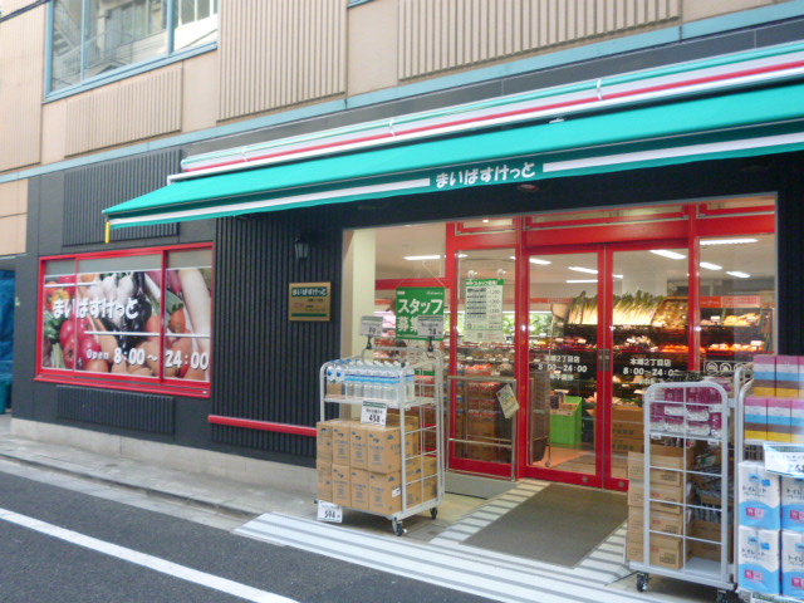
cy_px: 302
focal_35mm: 32
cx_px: 402
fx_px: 743
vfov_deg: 44.2
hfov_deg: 56.8
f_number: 3.3
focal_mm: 5.7
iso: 320
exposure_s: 1/60
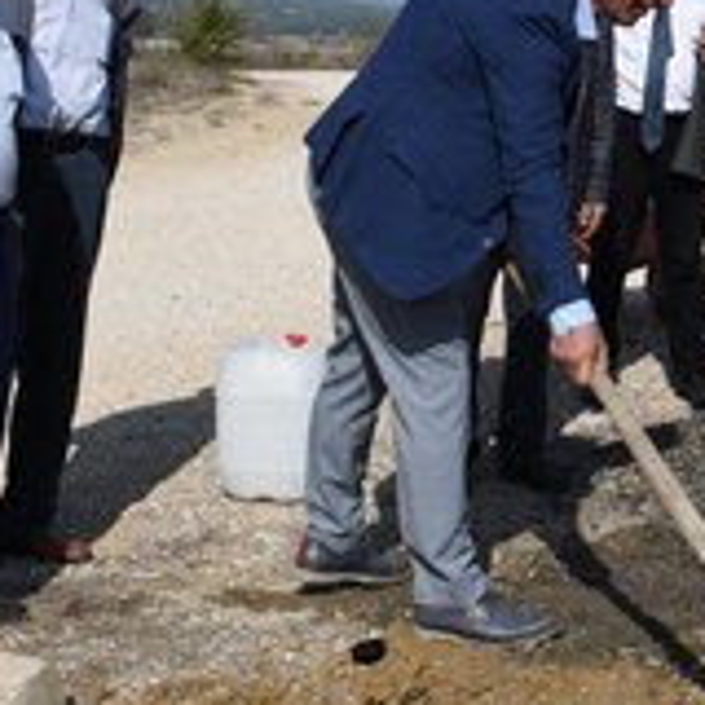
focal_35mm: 92
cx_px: 802
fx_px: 2120
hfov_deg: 18.1
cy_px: 183
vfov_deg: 18.8
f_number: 16
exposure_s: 1/250
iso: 250
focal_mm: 18
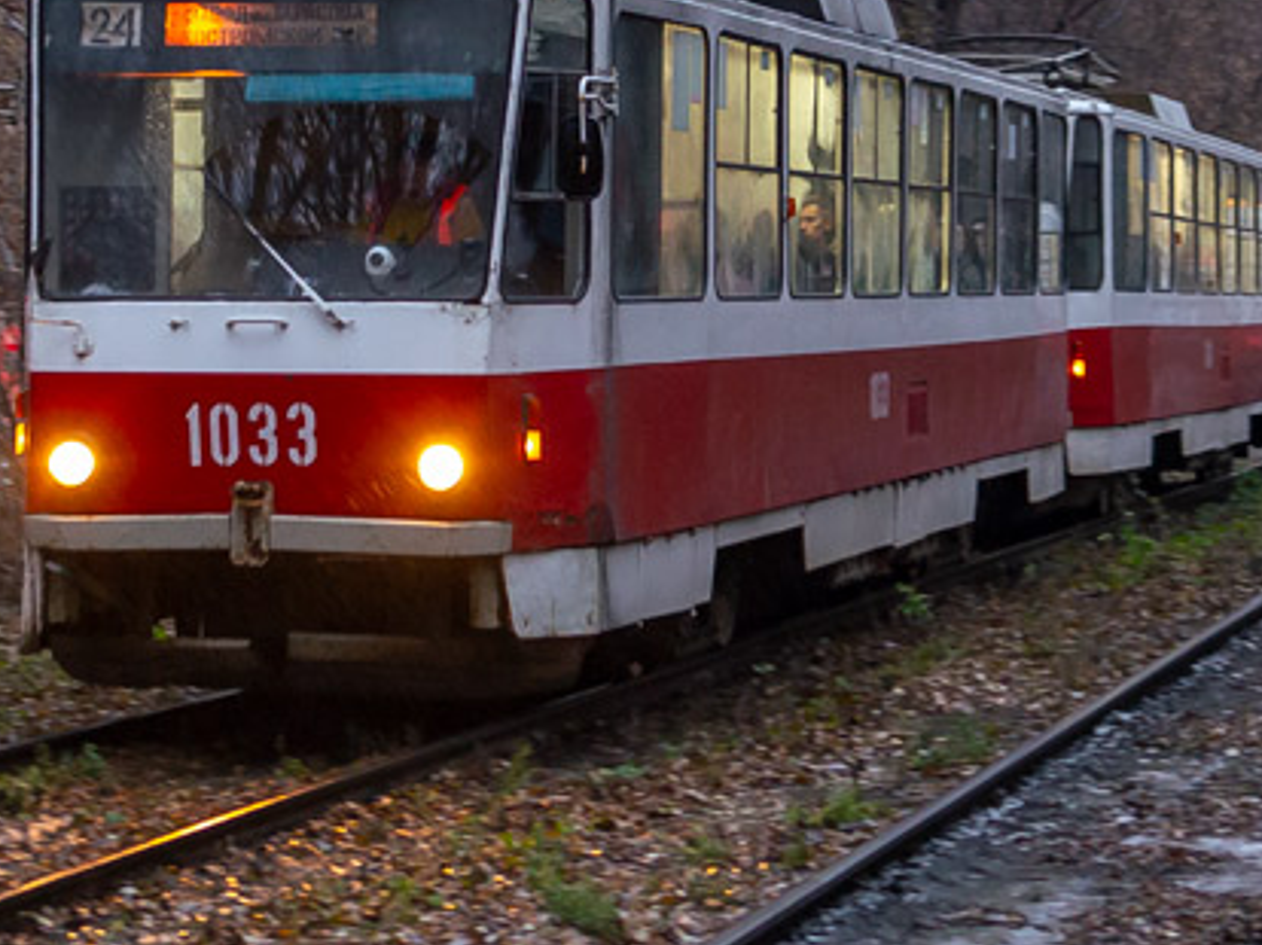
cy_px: -58
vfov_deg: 12.0
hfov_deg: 16.1
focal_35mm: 122
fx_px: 4445
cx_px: 823
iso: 1600
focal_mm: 35
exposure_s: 1/60
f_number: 2.8
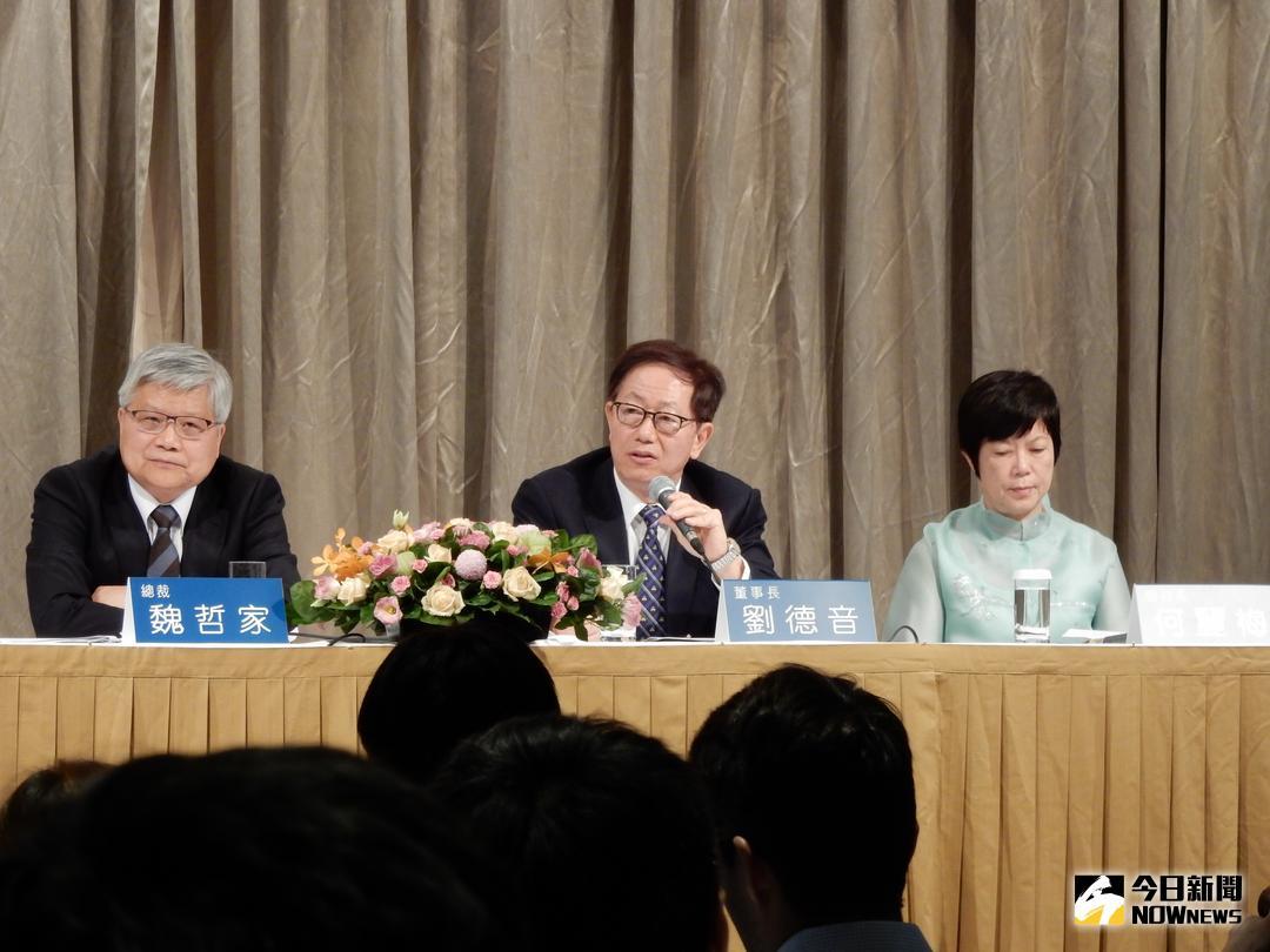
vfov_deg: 9.1
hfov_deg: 12.0
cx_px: 635
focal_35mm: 164
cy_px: 476
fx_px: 6017
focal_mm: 29.2
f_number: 6
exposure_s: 1/15
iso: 400
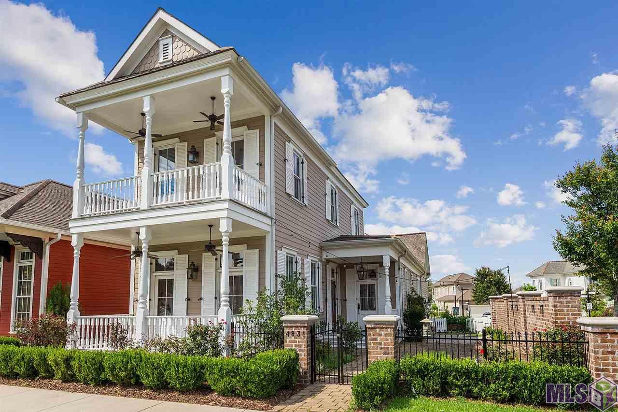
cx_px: 309
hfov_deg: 81.2
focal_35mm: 21
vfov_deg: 59.5
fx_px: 360
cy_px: 206
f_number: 10
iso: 320
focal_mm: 21
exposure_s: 1/400
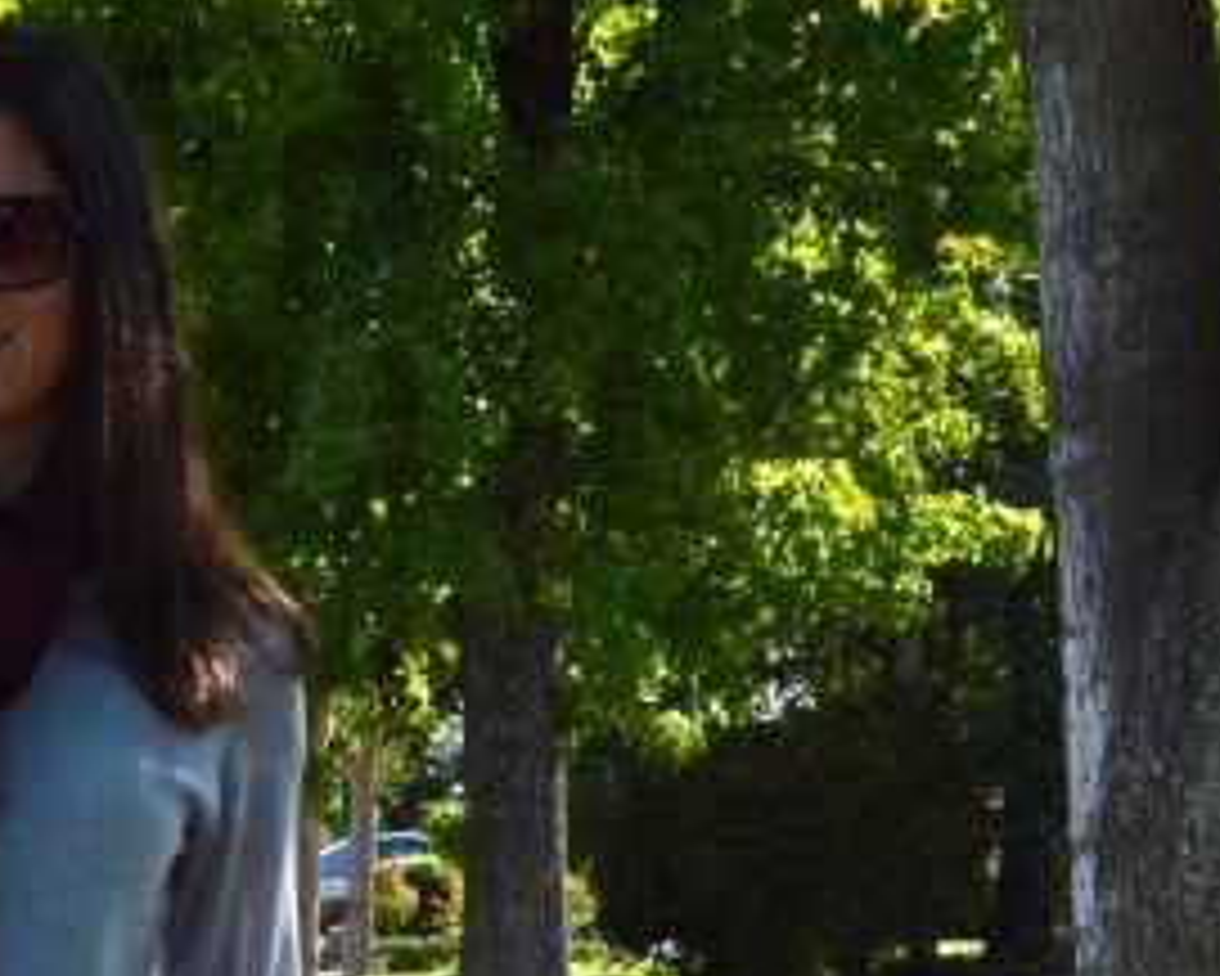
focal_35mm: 186
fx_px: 6710
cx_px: 50
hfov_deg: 10.3
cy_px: 1214
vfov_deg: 8.2
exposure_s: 1/500
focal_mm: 35
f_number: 11
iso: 320
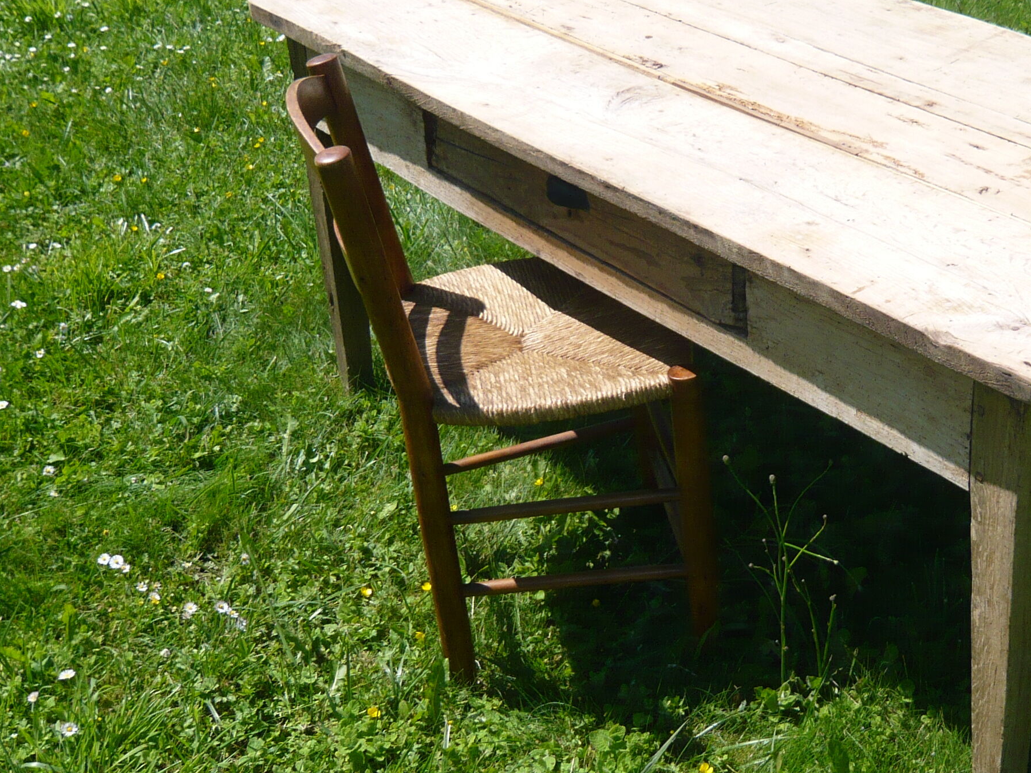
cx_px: 789
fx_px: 1728
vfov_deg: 25.2
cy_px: 314
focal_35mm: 58
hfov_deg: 32.5
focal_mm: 5.5
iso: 100
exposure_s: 1/125
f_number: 9
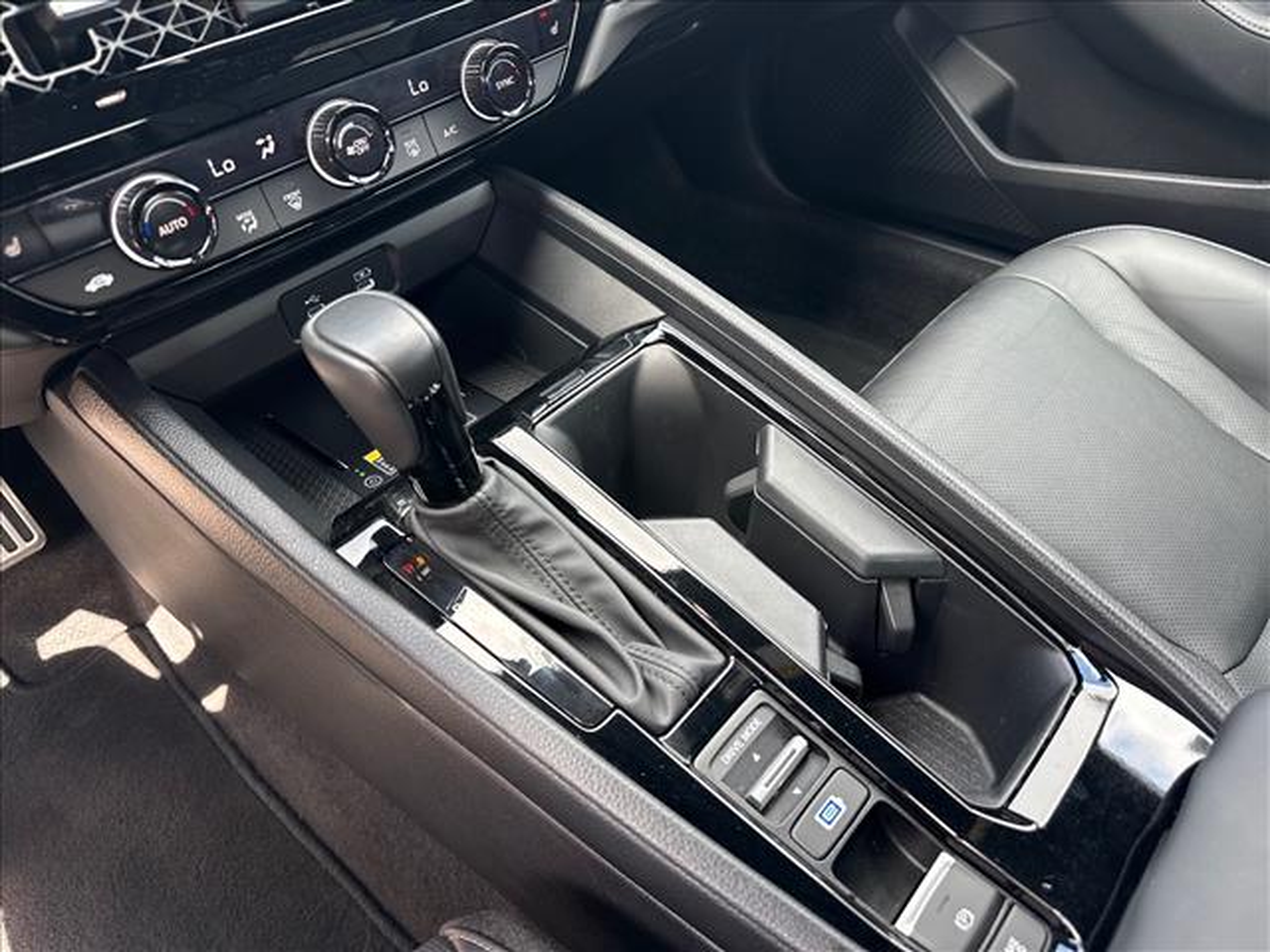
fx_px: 881
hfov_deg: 71.6
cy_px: 476
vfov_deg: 56.8
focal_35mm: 24
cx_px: 635
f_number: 1.78
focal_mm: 6.76
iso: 125
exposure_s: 1/121
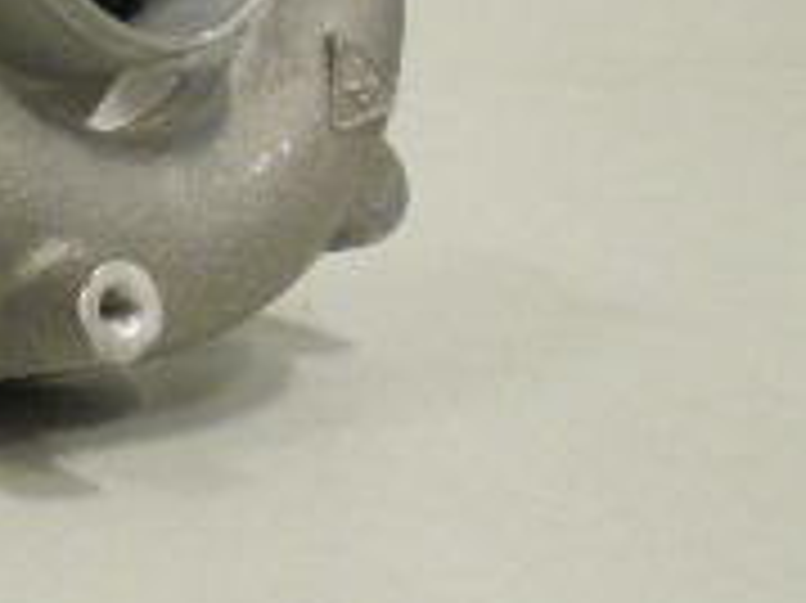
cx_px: -585
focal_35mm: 136
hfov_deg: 13.3
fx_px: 3165
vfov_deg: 10.4
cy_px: -410
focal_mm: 6.3
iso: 400
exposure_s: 1/8
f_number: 3.1
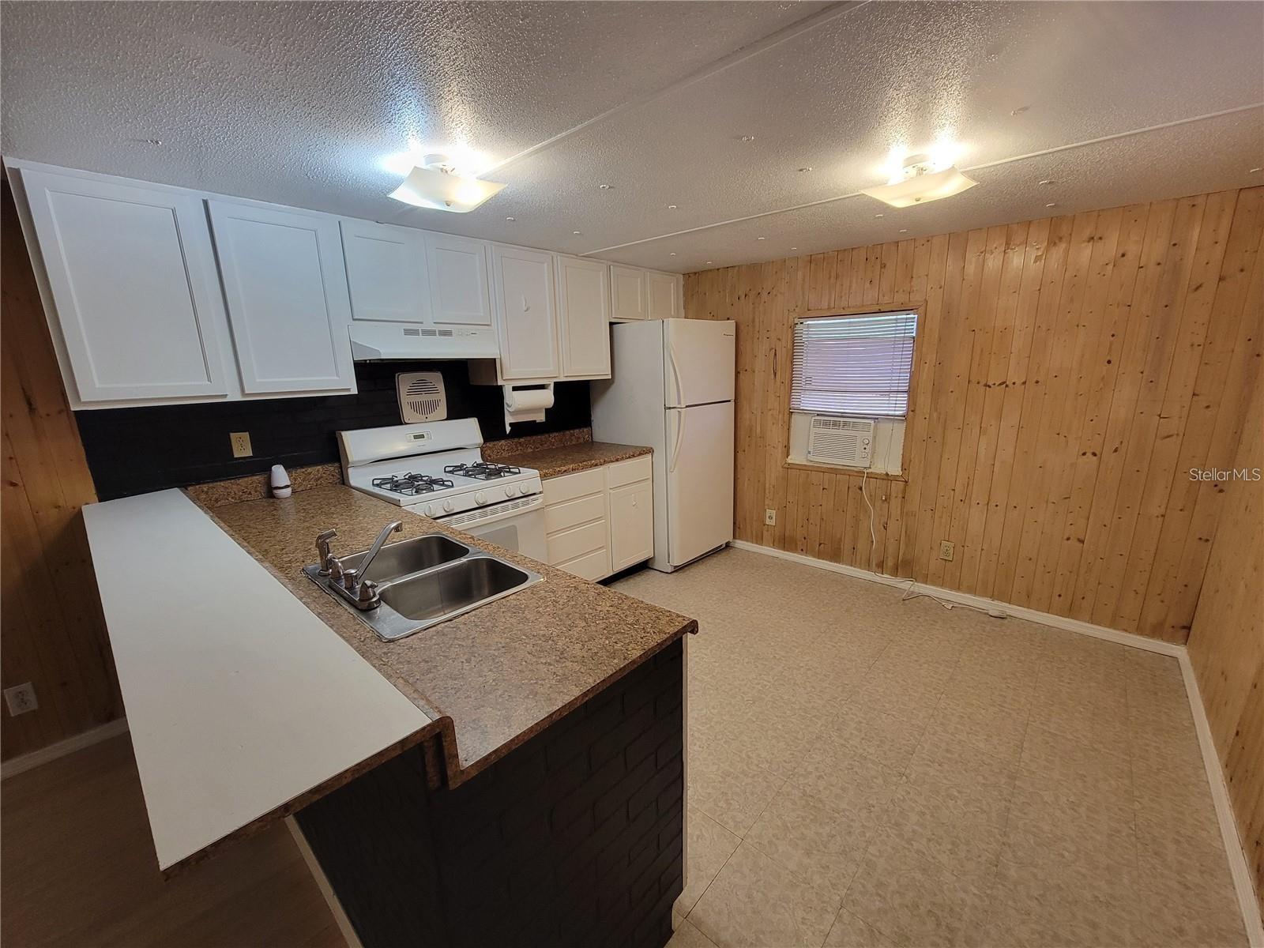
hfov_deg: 106.2
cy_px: 474
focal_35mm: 13
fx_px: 475
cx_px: 632
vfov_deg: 89.9
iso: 250
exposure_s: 1/60
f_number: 2.2
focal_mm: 2.2
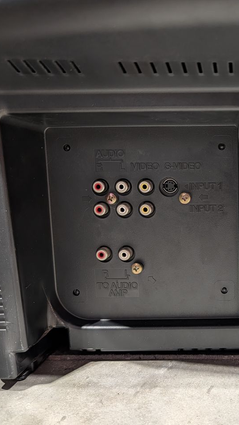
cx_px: 251
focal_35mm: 35
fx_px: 394
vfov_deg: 56.6
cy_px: 213
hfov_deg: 30.8
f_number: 1.68
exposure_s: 1/24
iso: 143
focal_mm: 6.9
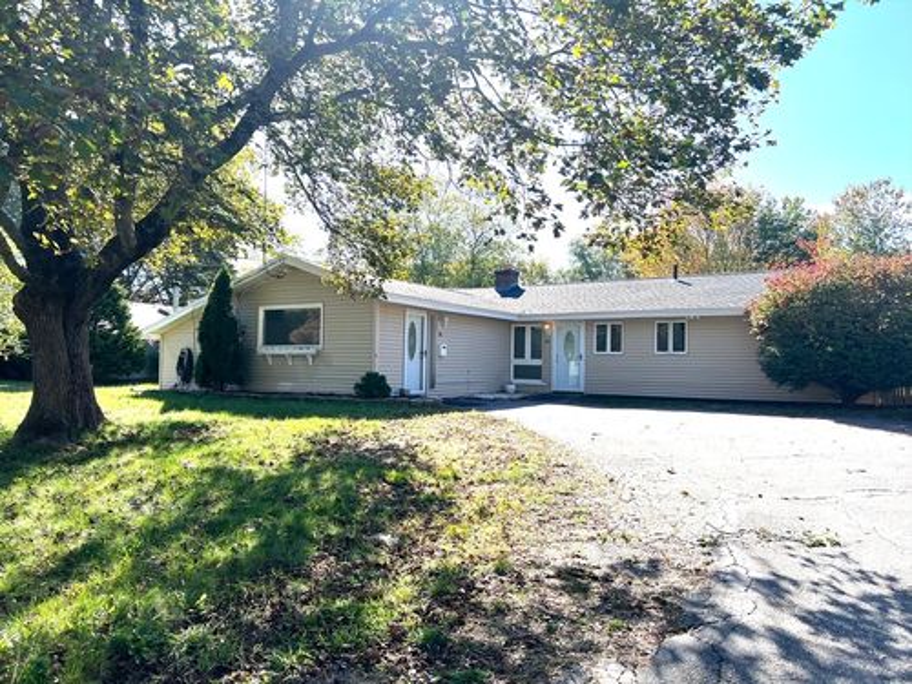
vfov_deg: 53.1
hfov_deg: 67.3
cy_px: 342
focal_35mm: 26
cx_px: 456
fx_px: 685
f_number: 1.5
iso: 50
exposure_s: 1/1934
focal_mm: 5.7
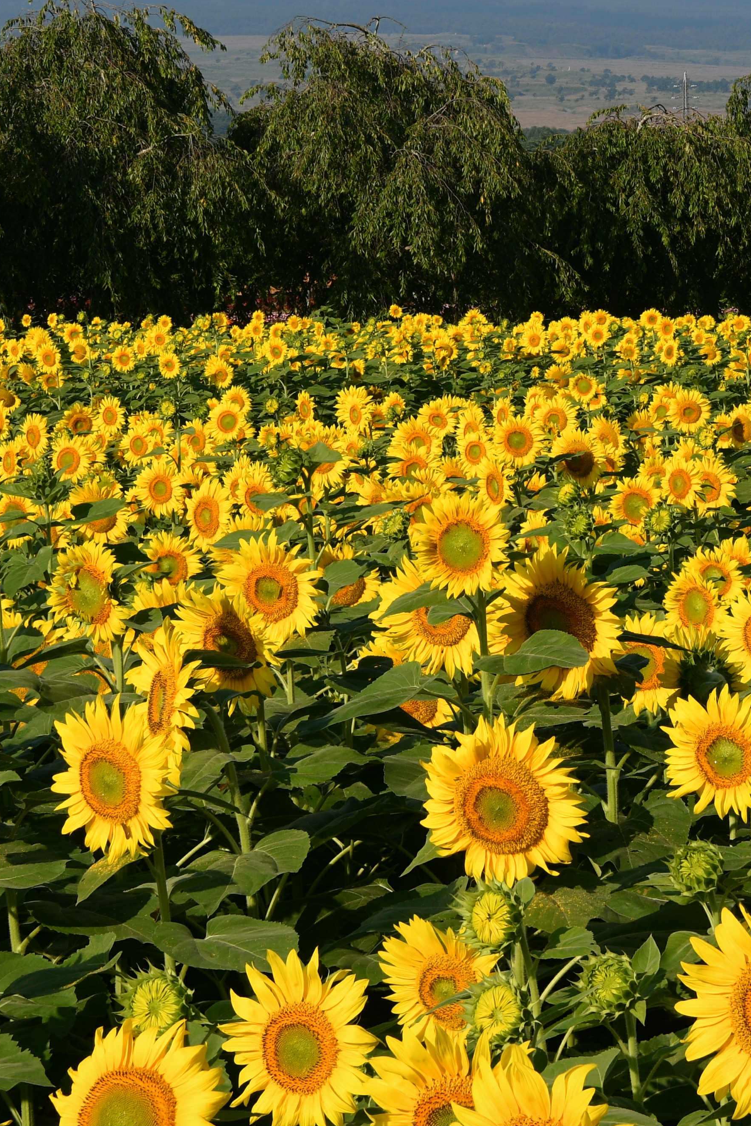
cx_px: 584
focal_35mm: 149
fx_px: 4663
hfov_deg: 9.2
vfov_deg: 13.7
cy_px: 195
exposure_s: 1/320
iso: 64
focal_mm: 48
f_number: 8
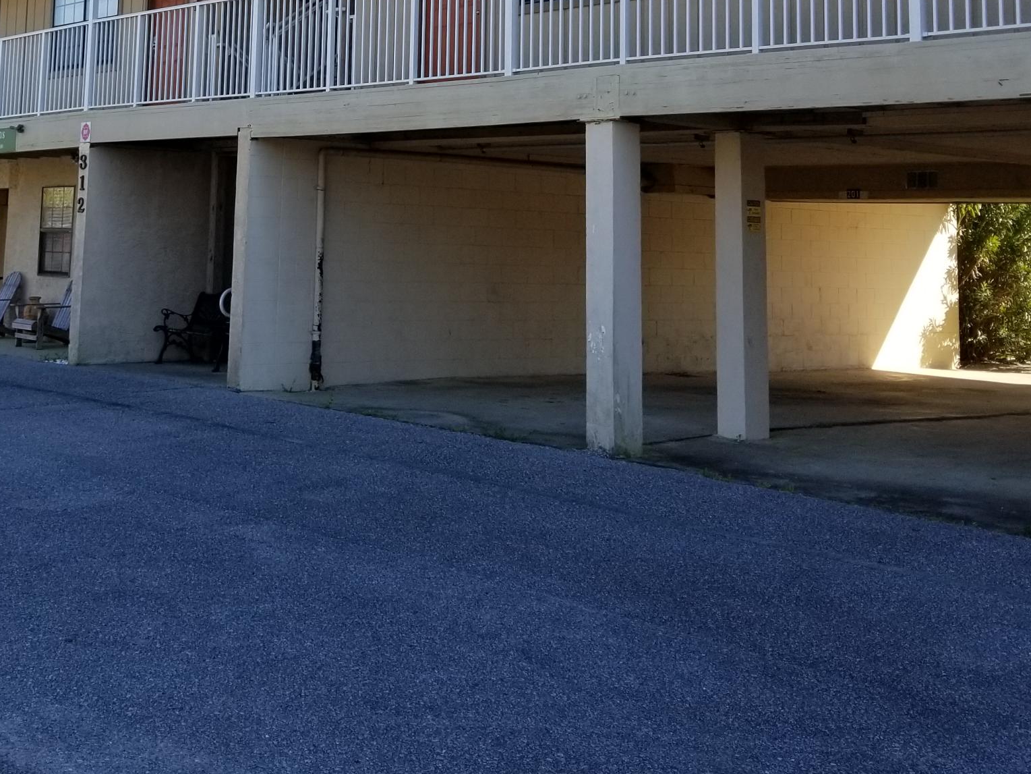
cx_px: 294
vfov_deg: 27.3
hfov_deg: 36.8
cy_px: 38
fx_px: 1519
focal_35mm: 51
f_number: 1.7
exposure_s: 1/1124
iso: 50
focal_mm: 4.3
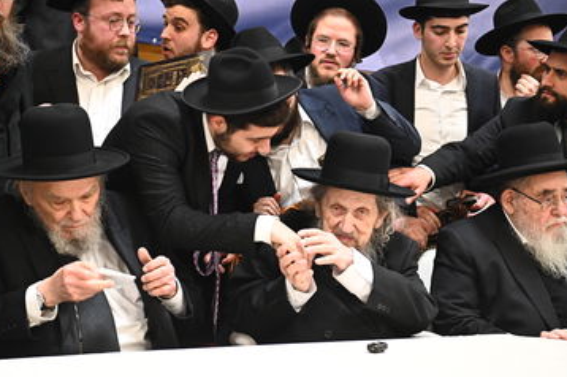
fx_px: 1054
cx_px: 274
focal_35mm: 67
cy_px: 173
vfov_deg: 20.3
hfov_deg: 30.1
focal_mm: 60
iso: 3200
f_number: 4
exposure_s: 1/125
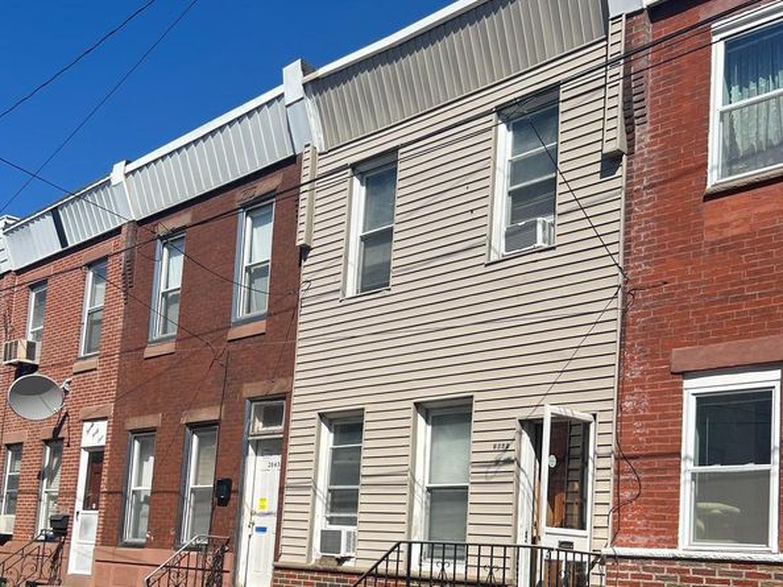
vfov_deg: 53.0
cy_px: 294
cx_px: 392
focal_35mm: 26
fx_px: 588
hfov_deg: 67.3
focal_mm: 5.7
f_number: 1.5
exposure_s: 1/6579
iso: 50
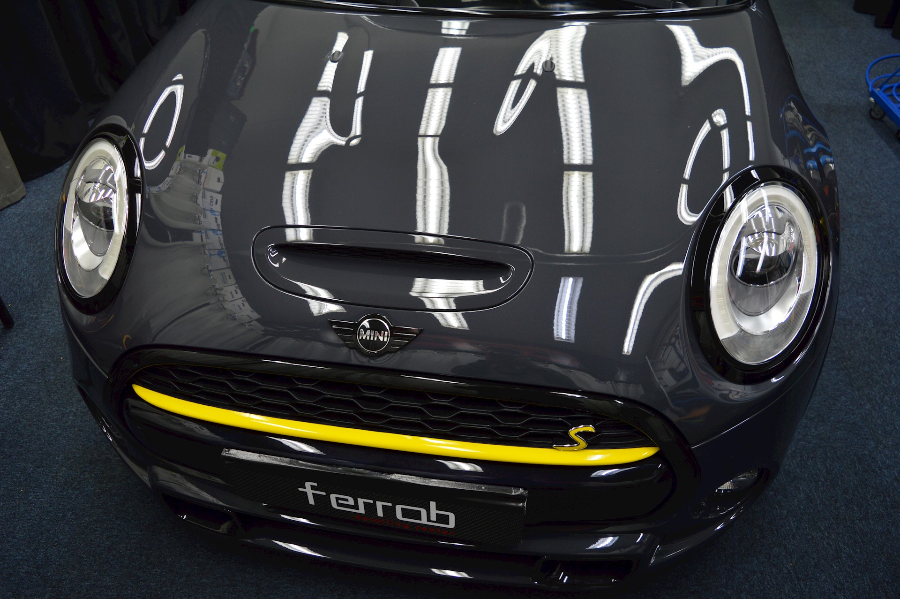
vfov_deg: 47.9
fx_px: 674
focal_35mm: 27
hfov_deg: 67.4
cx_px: 450
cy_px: 300
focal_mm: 18
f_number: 3.5
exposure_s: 1/50
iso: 400
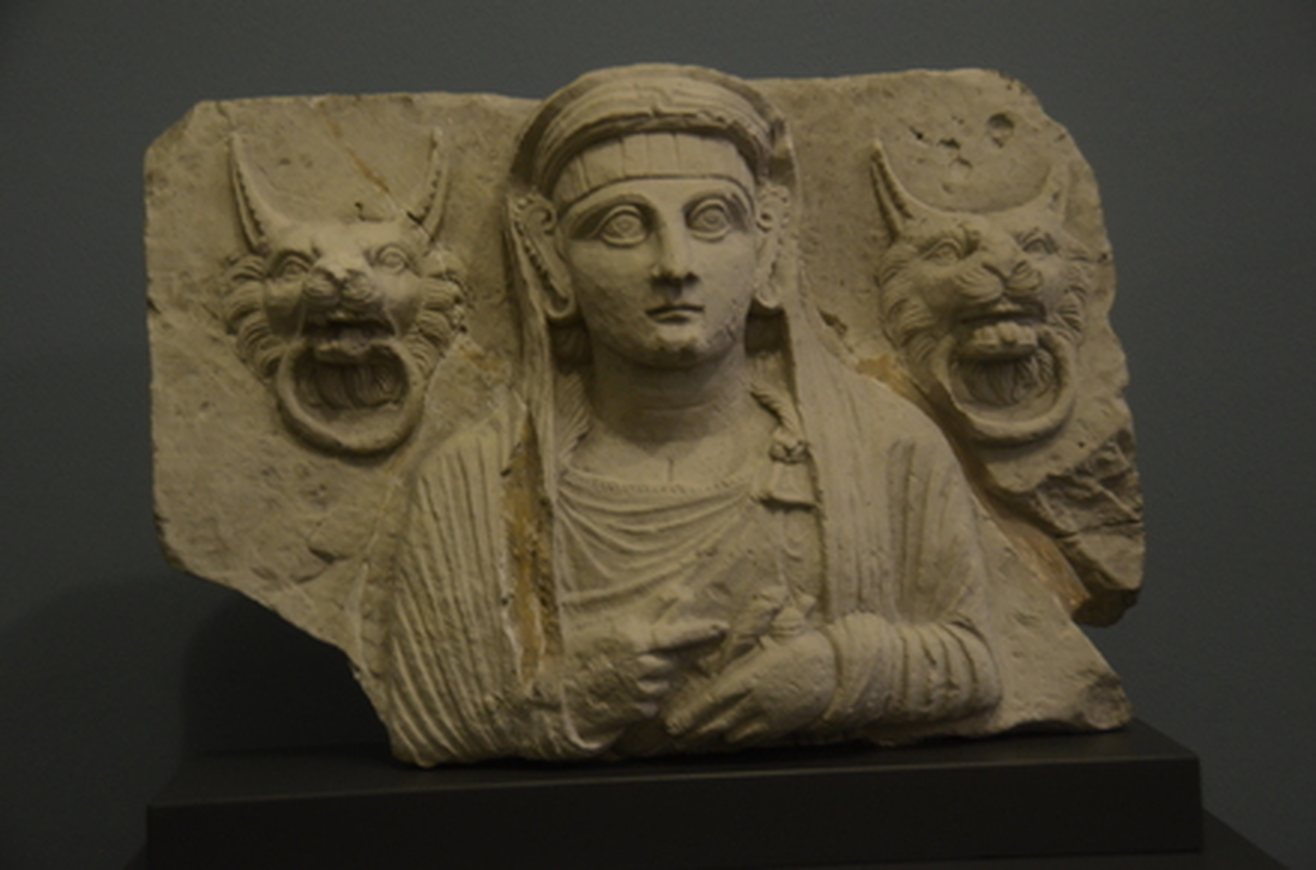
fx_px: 2188
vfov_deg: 22.5
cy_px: 435
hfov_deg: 33.5
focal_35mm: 60
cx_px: 658
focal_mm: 40
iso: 1250
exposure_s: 1/8
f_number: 4.5
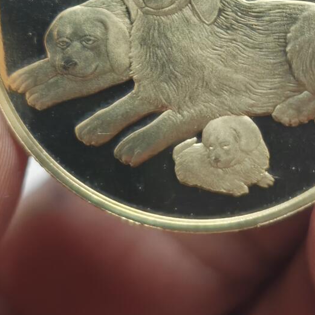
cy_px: 6
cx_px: 222
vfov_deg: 10.5
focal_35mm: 165
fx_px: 1699
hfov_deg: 10.6
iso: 125
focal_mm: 7.62
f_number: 4
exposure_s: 1/100
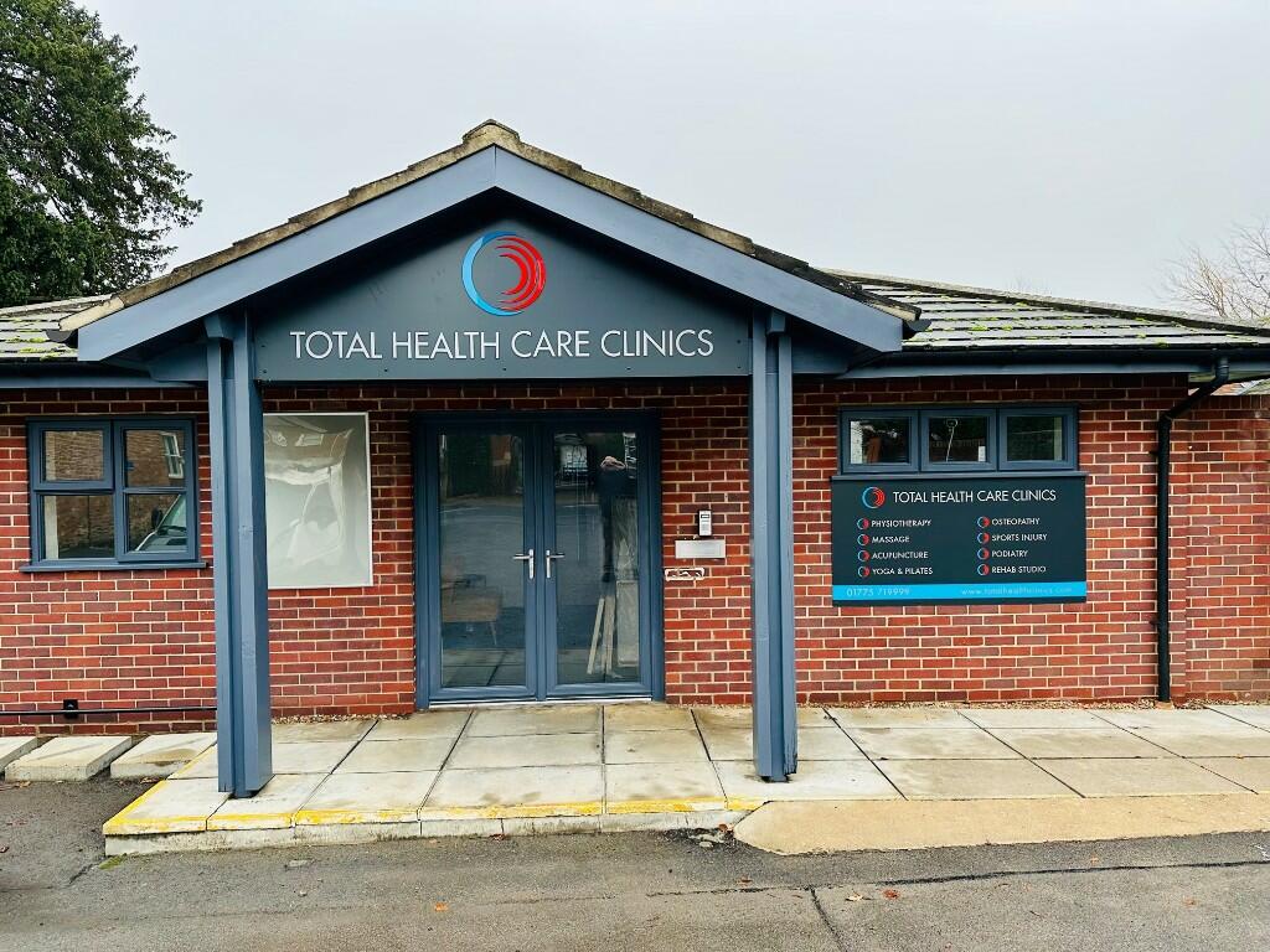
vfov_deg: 56.8
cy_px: 476
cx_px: 635
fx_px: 881
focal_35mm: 24
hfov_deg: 71.6
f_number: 1.78
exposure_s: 1/130
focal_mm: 6.86
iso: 100
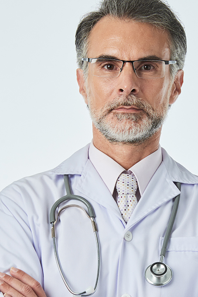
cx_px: 127
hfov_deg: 3.8
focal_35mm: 363
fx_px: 2995
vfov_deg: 5.7
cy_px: 247
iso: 400
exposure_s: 1/250
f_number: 11
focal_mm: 165
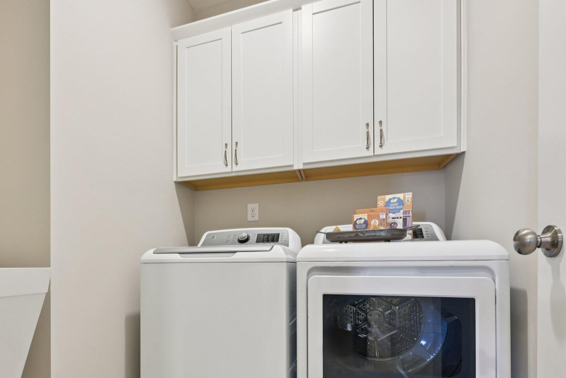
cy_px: 262
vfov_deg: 60.0
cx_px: 219
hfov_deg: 82.7
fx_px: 314
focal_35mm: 20
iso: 400
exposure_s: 1/13
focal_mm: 14
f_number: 8
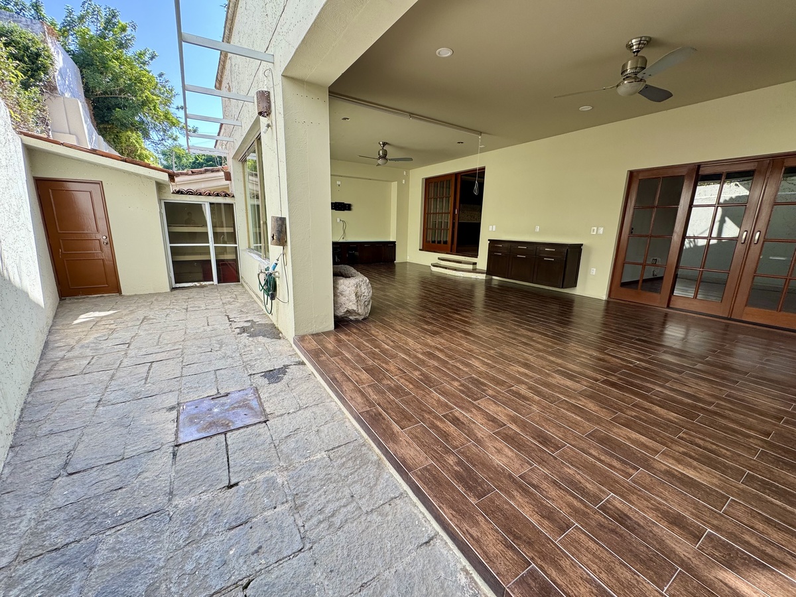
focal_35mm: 14
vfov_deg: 85.7
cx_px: 398
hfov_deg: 102.1
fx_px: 322
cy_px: 298
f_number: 2.2
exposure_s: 1/167
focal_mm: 2.22
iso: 40
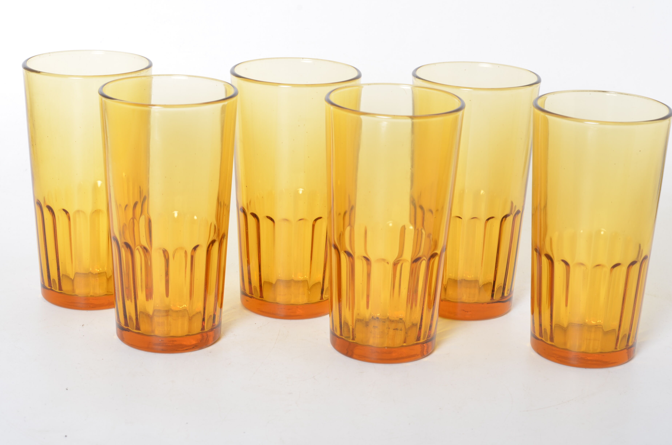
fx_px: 1397
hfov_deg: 27.0
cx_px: 336
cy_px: 222
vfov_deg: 18.1
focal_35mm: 75
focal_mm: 50
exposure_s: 1/125
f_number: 11
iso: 100
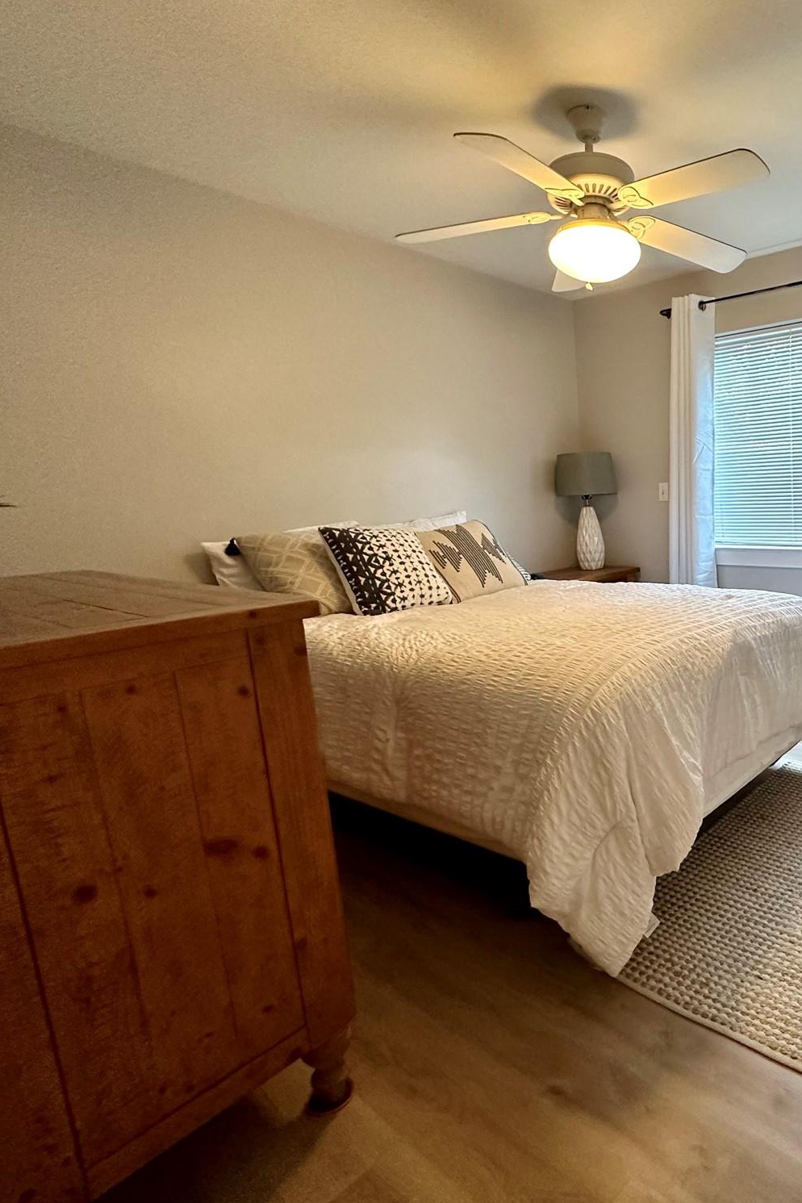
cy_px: 612
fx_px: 668
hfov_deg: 55.6
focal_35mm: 20
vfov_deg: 84.0
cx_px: 687
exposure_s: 1/120
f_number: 2.2
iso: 320
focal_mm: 2.22
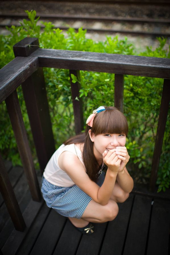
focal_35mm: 35
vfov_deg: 54.5
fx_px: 248
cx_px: 85
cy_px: 128
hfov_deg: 37.8
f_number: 1.4
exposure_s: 1/400
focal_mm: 35
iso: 100
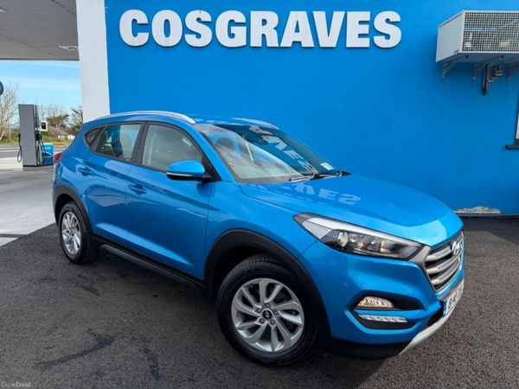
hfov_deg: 71.6
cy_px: 194
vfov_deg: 56.8
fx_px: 360
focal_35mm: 24
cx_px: 260
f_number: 1.78
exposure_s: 1/1770
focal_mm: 6.76
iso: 80
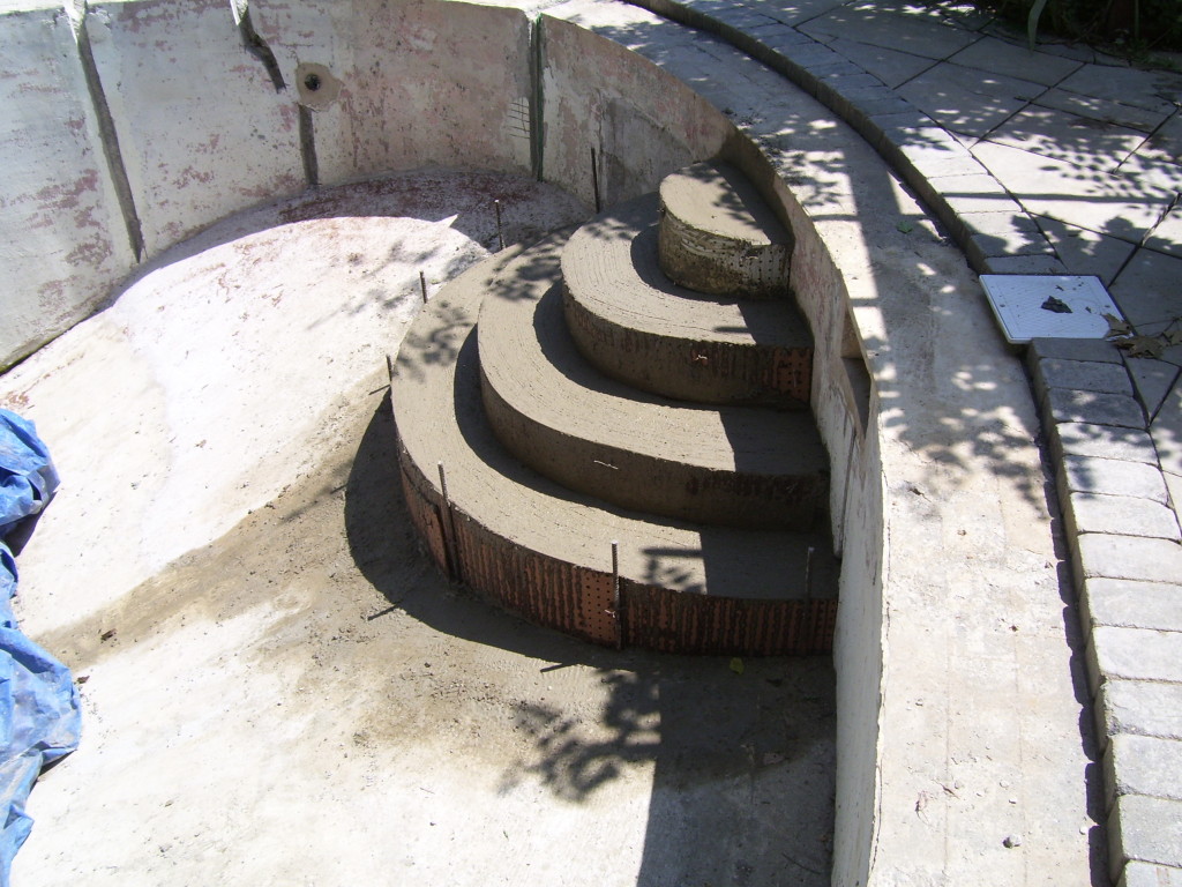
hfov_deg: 50.1
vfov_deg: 38.7
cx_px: 591
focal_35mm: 37
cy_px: 444
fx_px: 1263
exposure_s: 1/350
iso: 80
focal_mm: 6
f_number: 4.8
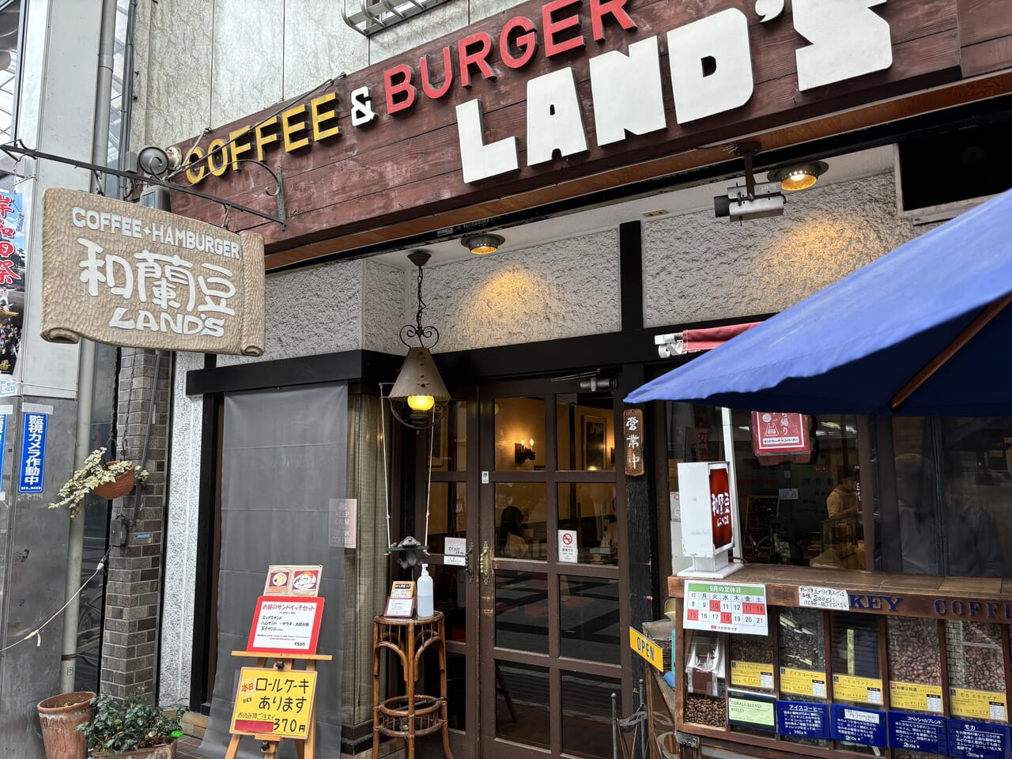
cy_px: 380
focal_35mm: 26
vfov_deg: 53.1
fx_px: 760
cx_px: 506
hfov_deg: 67.3
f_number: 1.6
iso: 50
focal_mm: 5.96
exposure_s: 1/120
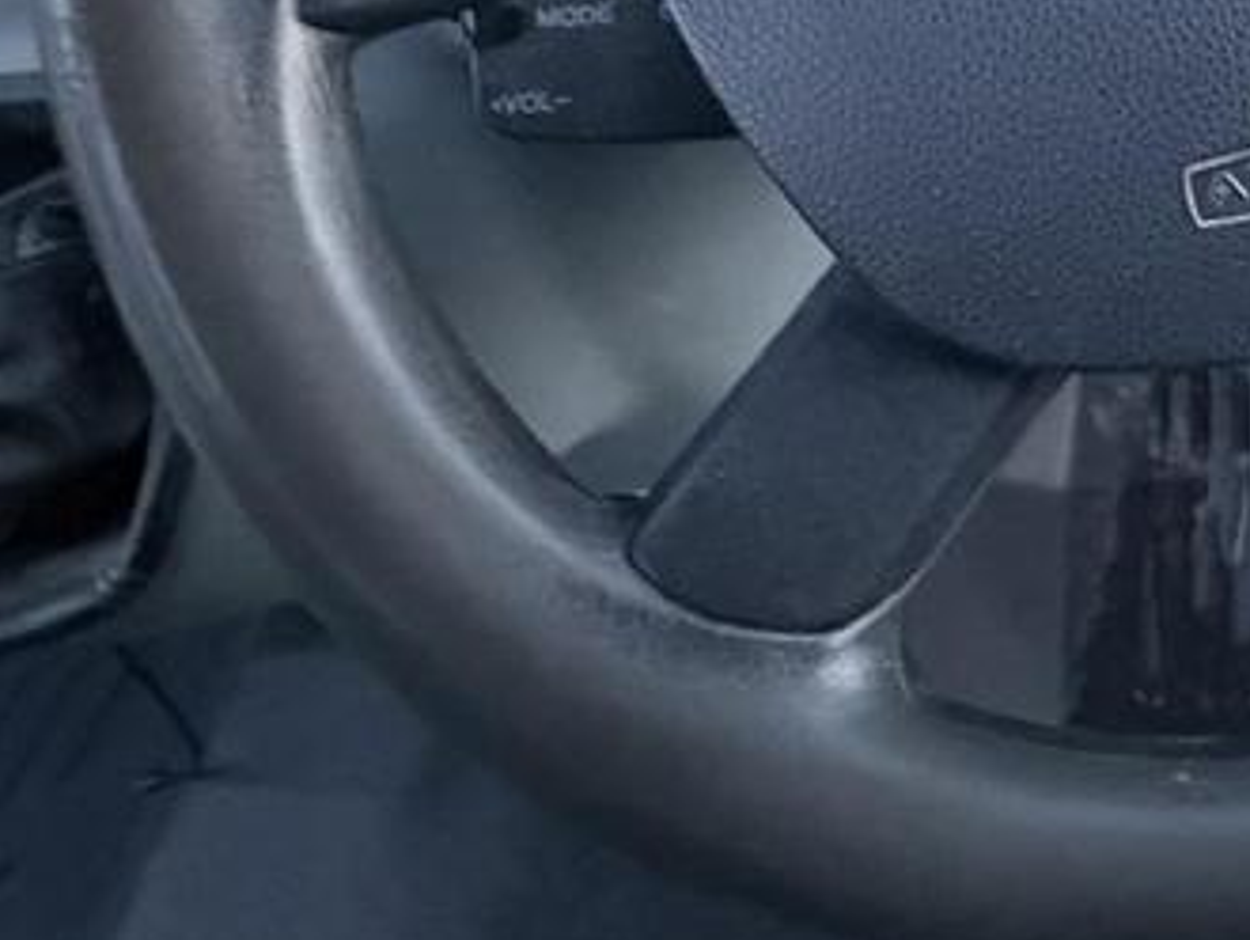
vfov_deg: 32.0
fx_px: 1373
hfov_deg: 39.5
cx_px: 1390
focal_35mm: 38
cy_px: -159
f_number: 2.2
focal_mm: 2.22
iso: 1000
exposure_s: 1/30
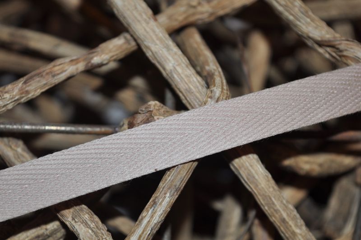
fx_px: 781
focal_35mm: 78
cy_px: 120
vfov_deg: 17.4
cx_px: 180
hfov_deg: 26.0
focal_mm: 52
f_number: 5.6
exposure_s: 1/60
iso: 200
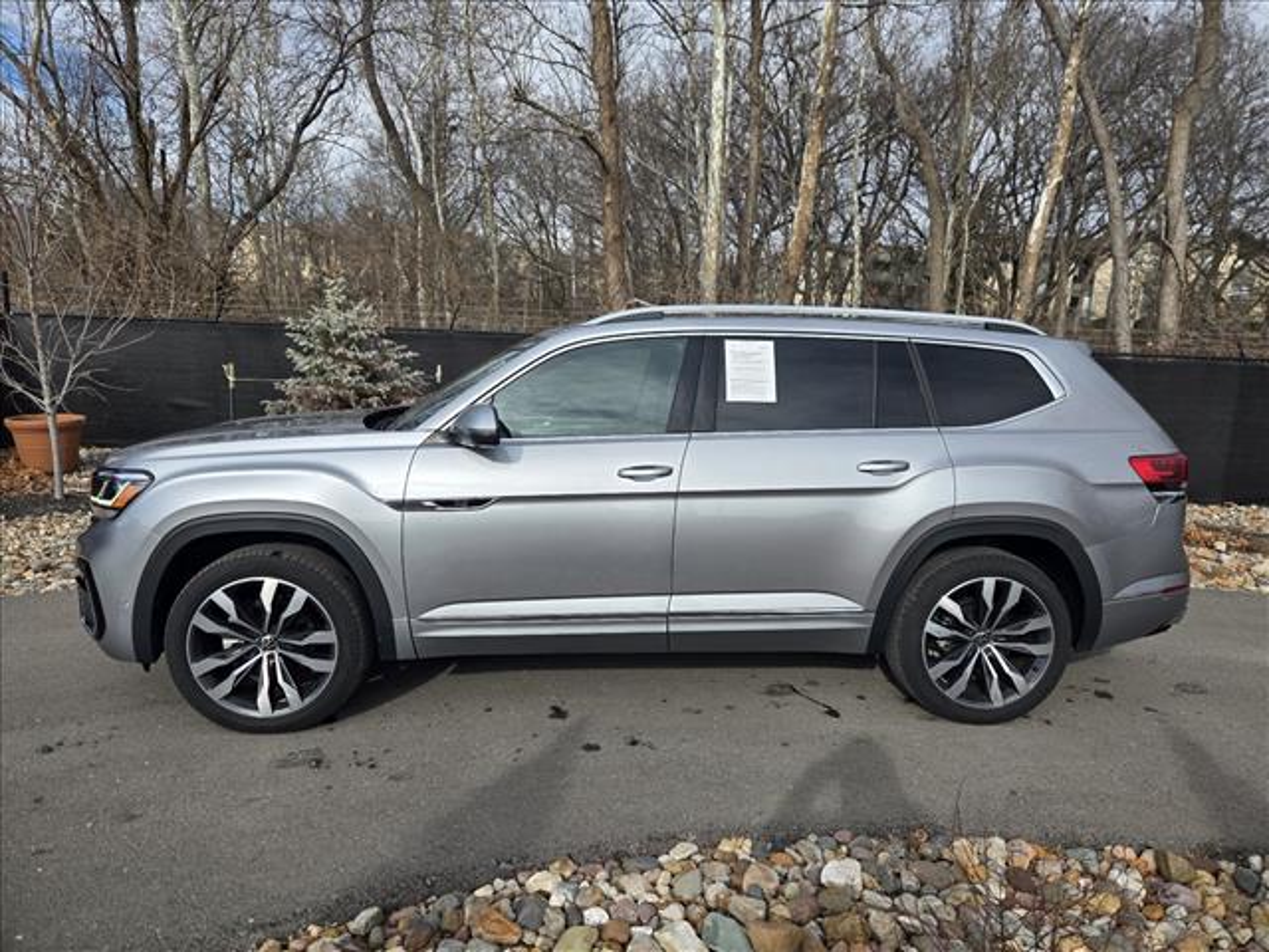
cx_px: 634
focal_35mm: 23
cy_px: 476
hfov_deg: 73.9
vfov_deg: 58.9
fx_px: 843
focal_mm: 5.4
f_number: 1.8
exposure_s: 1/3333
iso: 64
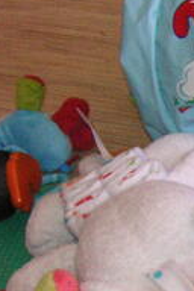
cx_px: 443
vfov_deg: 12.7
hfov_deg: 8.0
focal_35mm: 160
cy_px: 274
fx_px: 1293
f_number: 2.8
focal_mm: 6.1
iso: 160
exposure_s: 1/45
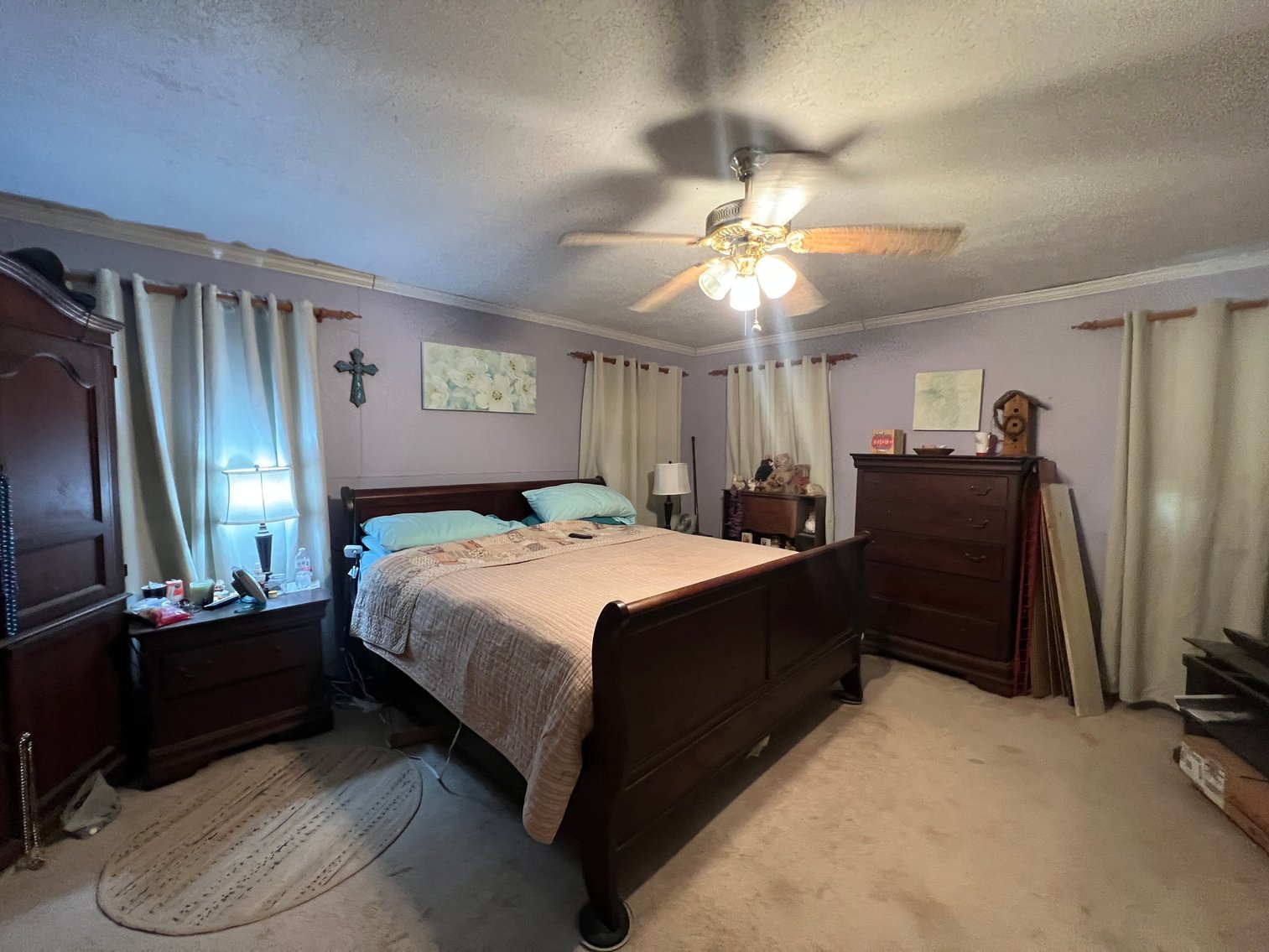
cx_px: 634
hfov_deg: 106.2
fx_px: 477
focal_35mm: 13
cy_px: 476
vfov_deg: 89.9
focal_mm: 1.57
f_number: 1.8
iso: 500
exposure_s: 1/60
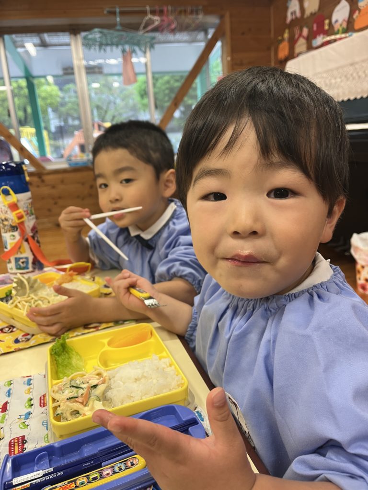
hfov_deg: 53.1
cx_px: 184
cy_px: 245
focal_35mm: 26
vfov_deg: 67.3
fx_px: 369
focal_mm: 5.1
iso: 100
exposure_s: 1/60
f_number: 1.6
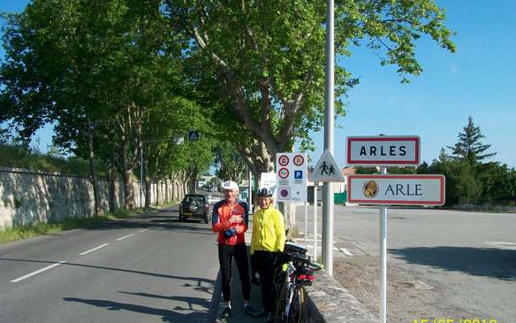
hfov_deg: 52.7
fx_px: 520
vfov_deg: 34.4
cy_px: 172
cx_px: 259
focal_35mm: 37
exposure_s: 1/320
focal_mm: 5.7
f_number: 5.5
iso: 80
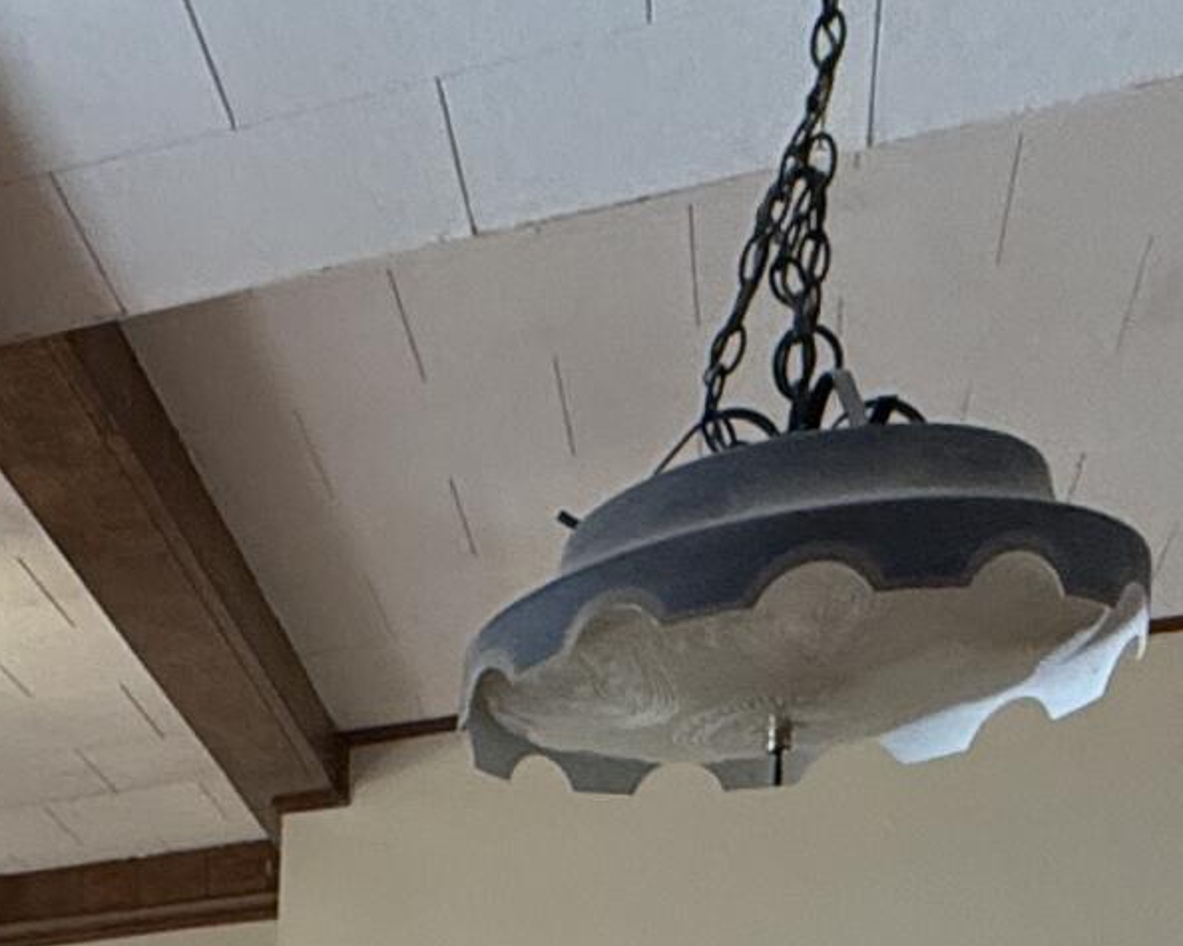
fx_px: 2415
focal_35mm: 69
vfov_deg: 16.2
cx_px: -291
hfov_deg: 24.5
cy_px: 1982
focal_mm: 2.22
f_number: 2.2
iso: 200
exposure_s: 1/60
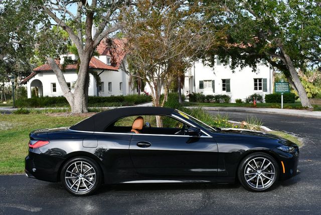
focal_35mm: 50
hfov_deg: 39.6
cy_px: 108
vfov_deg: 27.0
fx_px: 446
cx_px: 160
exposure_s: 1/200
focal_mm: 25
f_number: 7.1
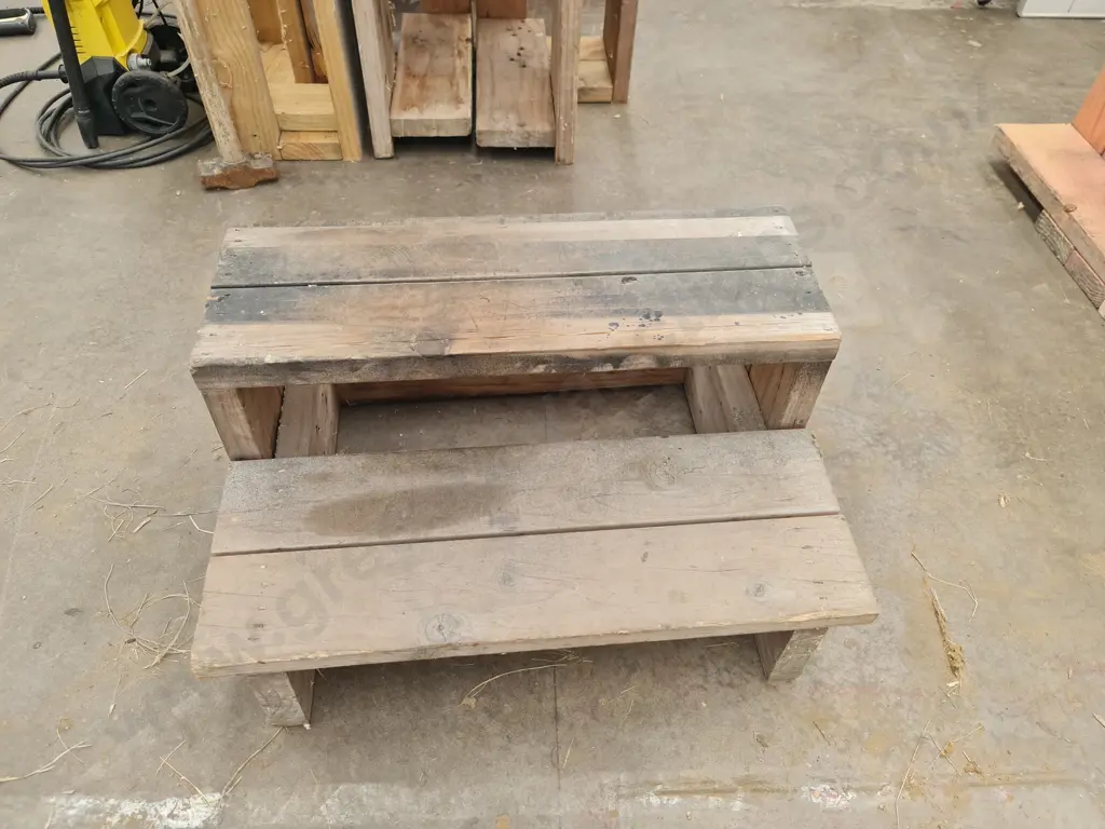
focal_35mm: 25
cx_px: 552
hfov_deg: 69.4
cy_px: 414
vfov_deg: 54.9
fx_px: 798
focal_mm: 7
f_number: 1.8
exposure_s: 1/120
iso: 50
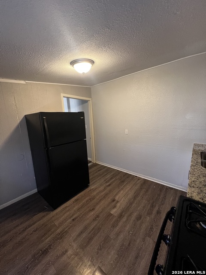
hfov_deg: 89.9
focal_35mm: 13
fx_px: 103
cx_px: 103
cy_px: 138
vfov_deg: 106.2
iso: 400
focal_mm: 1.57
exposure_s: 1/60
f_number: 1.8
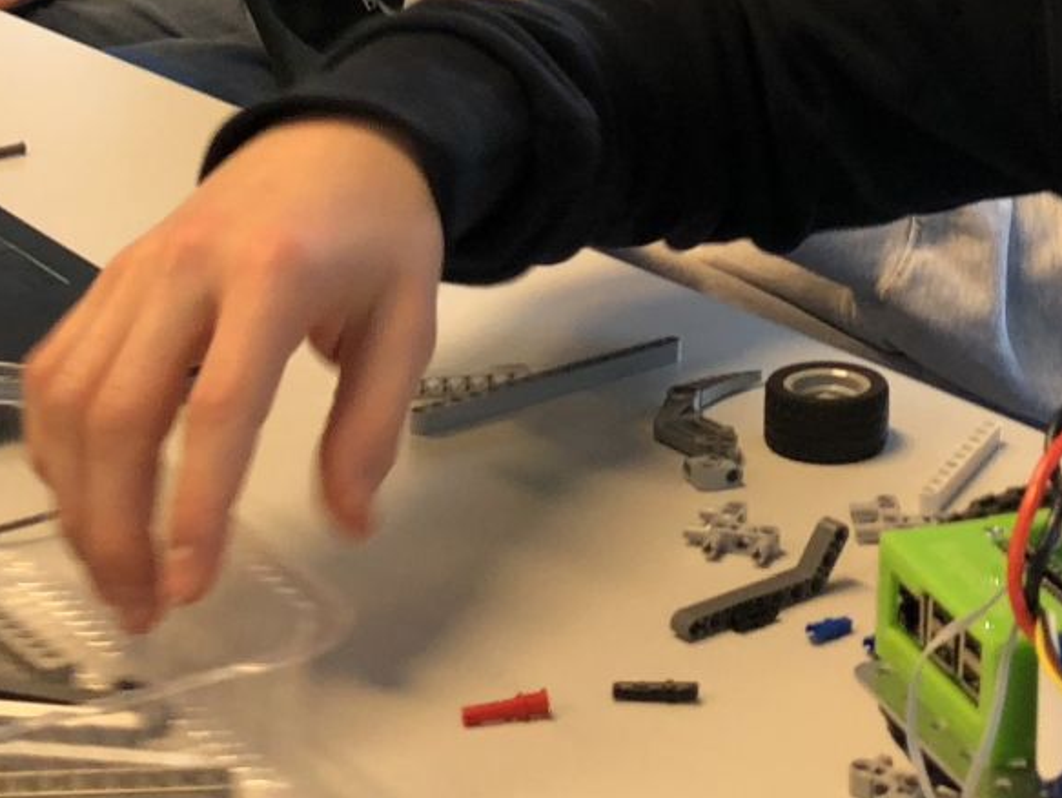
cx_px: 878
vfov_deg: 15.0
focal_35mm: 96
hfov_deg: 20.2
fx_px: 2947
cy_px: -107
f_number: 1.8
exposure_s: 1/20
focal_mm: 4
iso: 40
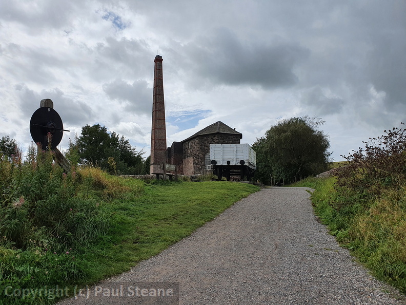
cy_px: 152
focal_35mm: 26
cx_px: 203
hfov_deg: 67.3
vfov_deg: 53.1
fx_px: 305
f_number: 2.4
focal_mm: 4.32
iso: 50
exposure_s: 1/2800
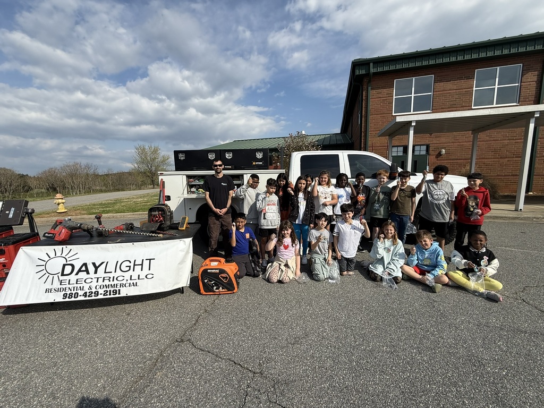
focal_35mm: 14
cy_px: 204
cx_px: 272
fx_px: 220
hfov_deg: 102.1
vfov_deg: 85.7
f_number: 2.2
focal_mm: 2.22
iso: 50
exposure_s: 1/3460
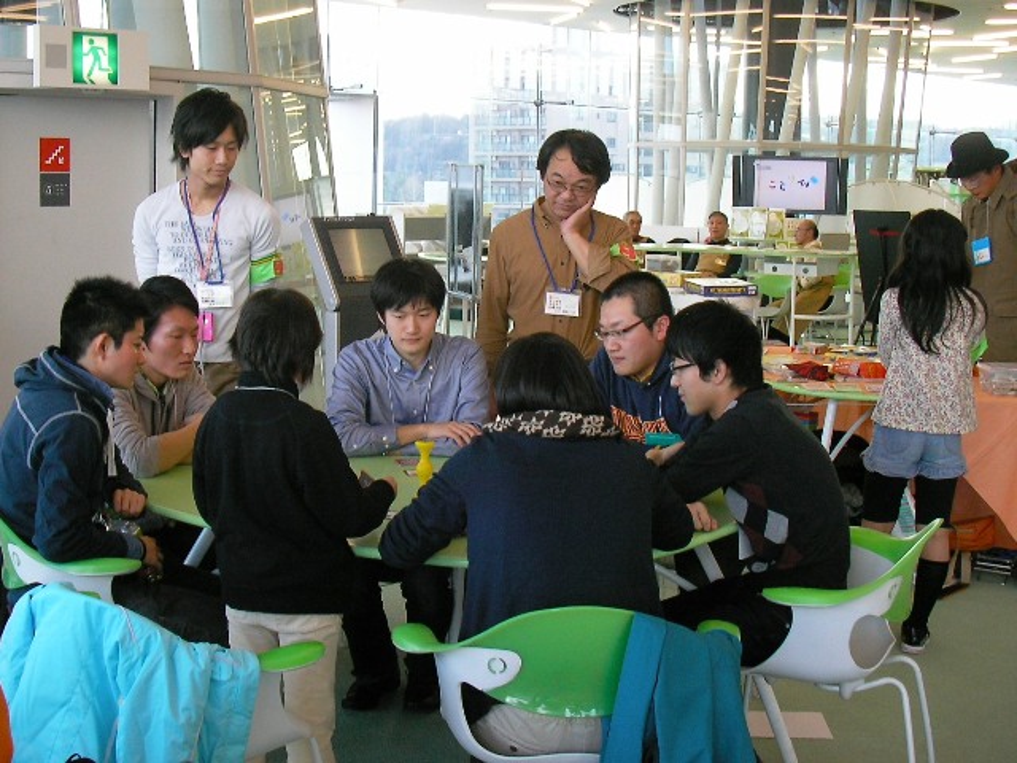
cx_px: 508
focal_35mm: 45
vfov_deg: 32.2
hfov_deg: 42.1
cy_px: 382
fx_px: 1322
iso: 66
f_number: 3.5
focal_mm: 7.5
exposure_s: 1/57
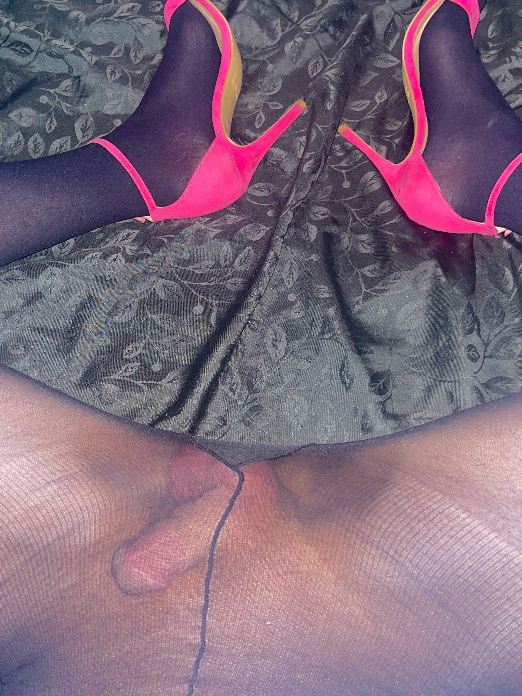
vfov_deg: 67.3
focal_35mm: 26
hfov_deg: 53.1
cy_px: 348
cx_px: 261
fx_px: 523
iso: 64
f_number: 1.6
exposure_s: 1/4
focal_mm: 5.1
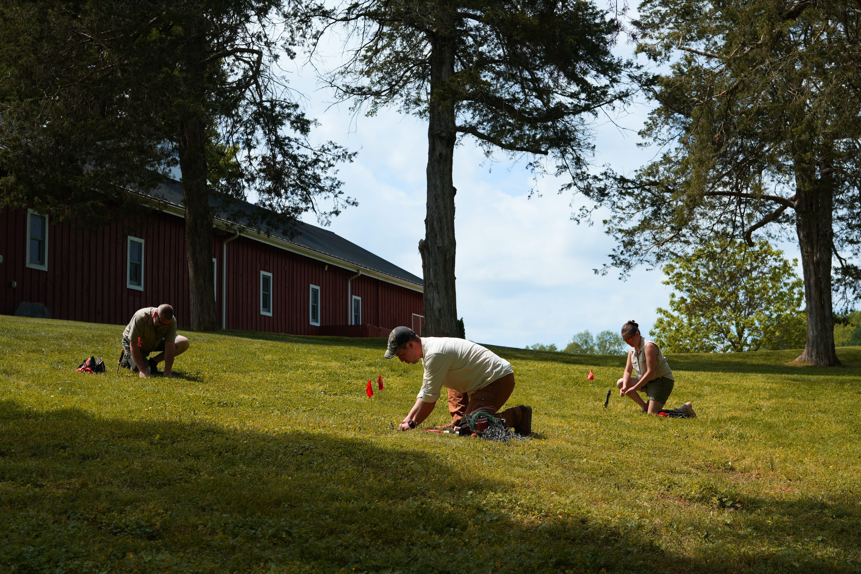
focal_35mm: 52
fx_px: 1256
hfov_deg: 37.9
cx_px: 430
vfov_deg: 25.8
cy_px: 287
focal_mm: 35
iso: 100
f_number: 4
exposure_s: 1/1000
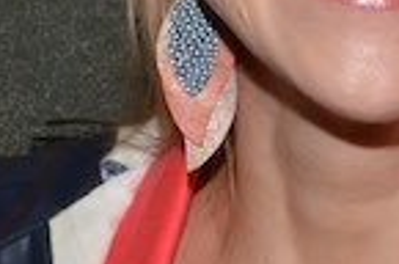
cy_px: 87
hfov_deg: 9.1
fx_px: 2477
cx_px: 413
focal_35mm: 224
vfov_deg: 6.1
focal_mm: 24
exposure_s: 1/60
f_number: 8
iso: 1600
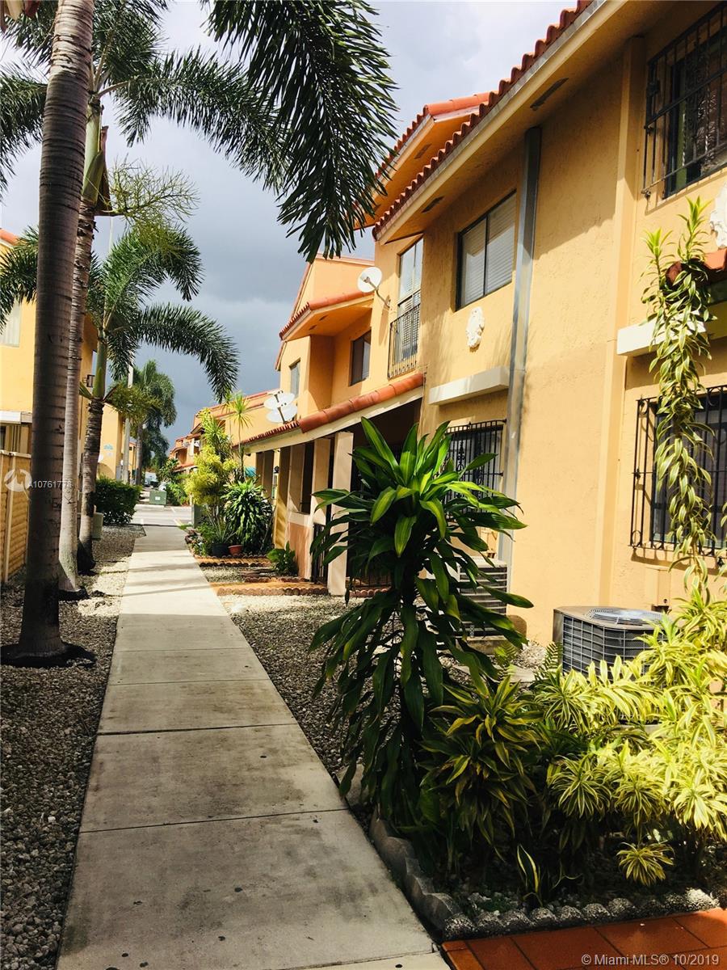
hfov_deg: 48.2
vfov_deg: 61.7
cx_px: 364
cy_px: 485
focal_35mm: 29
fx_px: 812
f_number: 2.2
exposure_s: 1/1603
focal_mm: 4.15
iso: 25
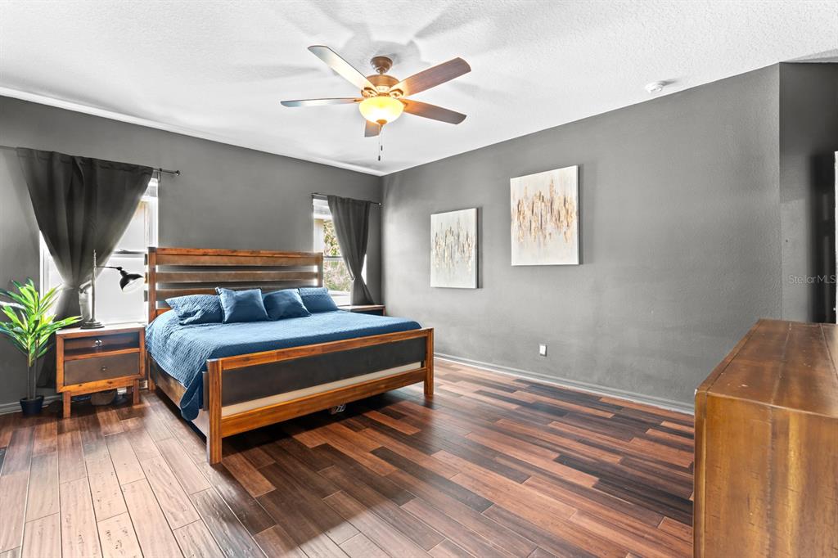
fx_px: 372
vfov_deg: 73.7
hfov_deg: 96.8
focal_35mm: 16
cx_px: 419
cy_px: 279
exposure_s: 6
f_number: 8
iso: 250
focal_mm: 16
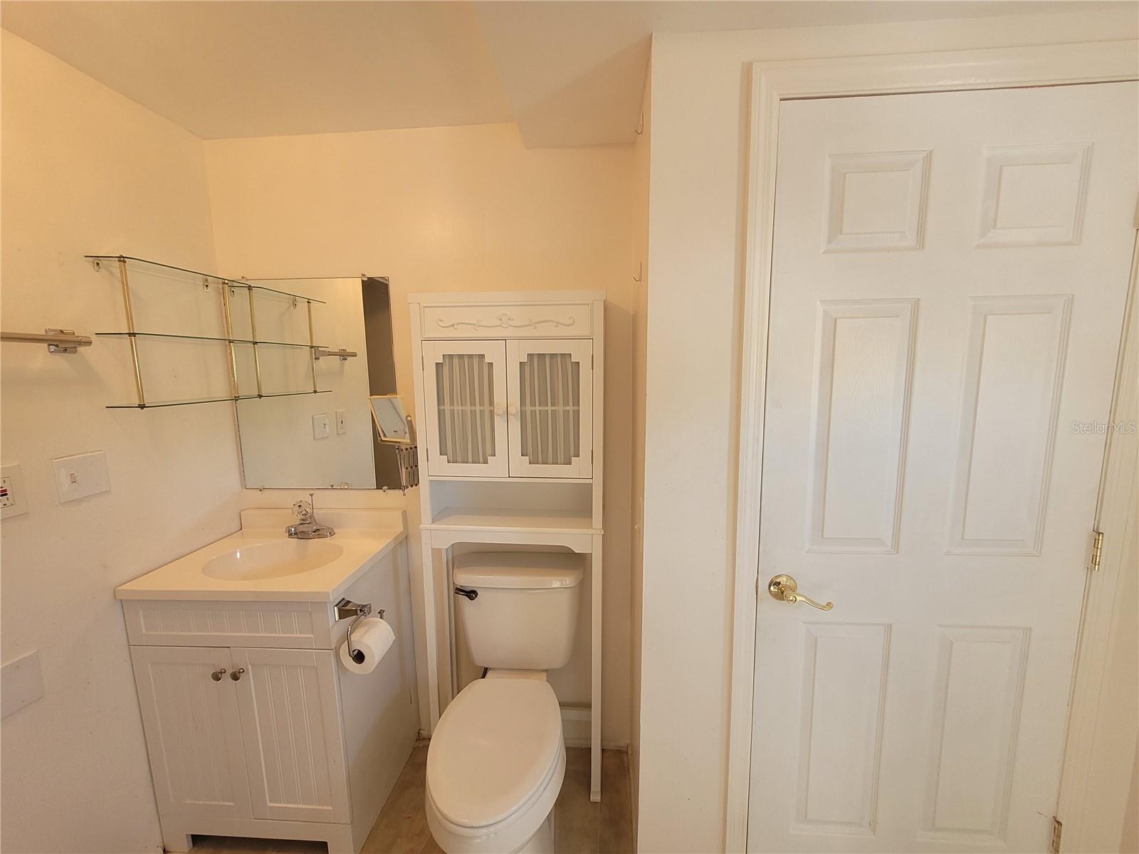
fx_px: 428
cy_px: 427
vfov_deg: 89.9
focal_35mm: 13
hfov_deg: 106.2
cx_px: 570
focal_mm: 1.74
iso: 125
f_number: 2.2
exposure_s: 1/60
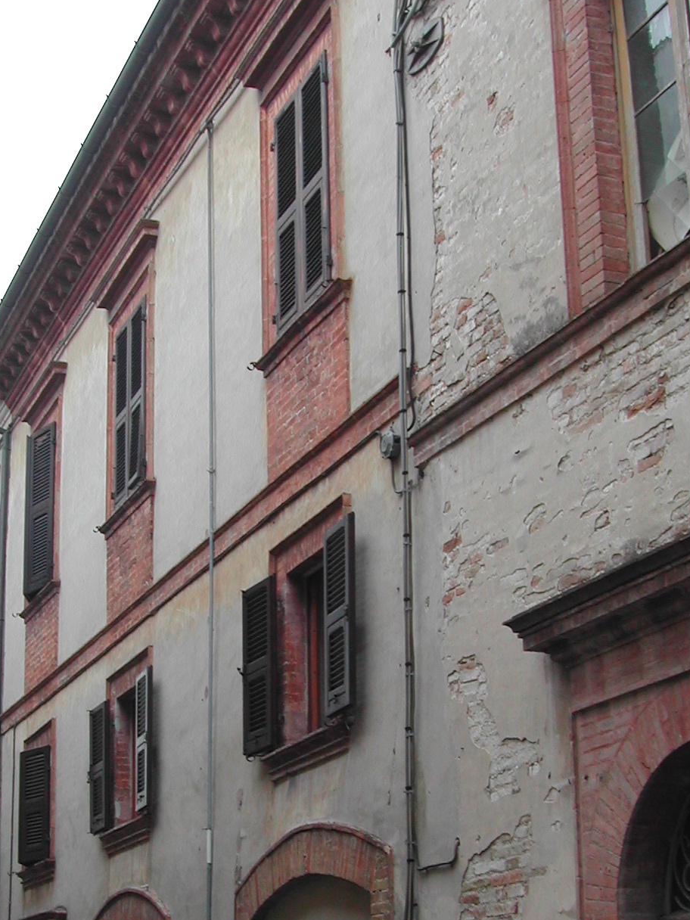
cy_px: 634
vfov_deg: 30.0
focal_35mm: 64
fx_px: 1701
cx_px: 322
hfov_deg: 22.9
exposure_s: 1/155
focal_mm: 8
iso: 100
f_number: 2.8
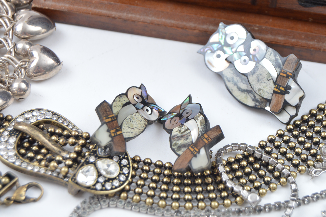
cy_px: 92
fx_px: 910
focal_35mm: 101
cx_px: 186
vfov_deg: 13.6
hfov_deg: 20.3
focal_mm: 55
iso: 200
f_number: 5.6
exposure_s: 1/160
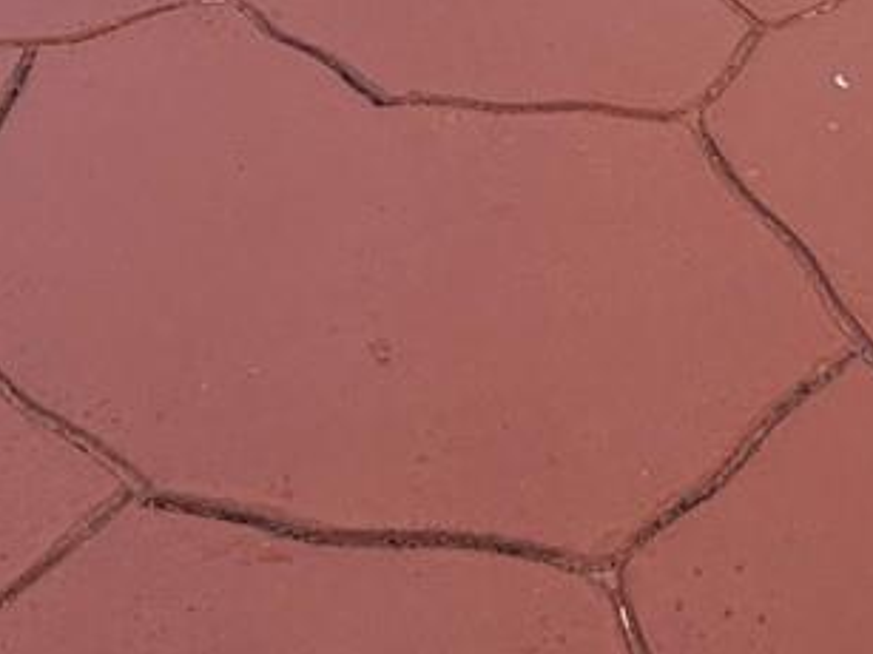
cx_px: 725
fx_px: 1840
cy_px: -958
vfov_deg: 13.7
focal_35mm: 73
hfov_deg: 26.1
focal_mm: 2.22
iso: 40
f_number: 2.2
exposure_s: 1/440
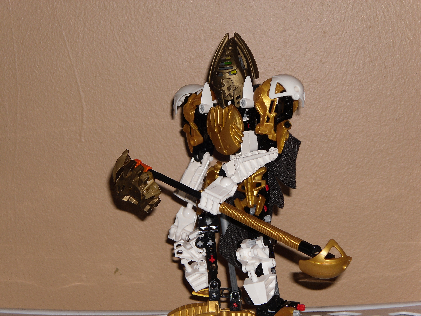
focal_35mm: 102
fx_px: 1241
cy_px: 158
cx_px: 210
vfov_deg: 14.5
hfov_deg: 19.3
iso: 80
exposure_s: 1/60
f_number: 5.3
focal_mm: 18.16
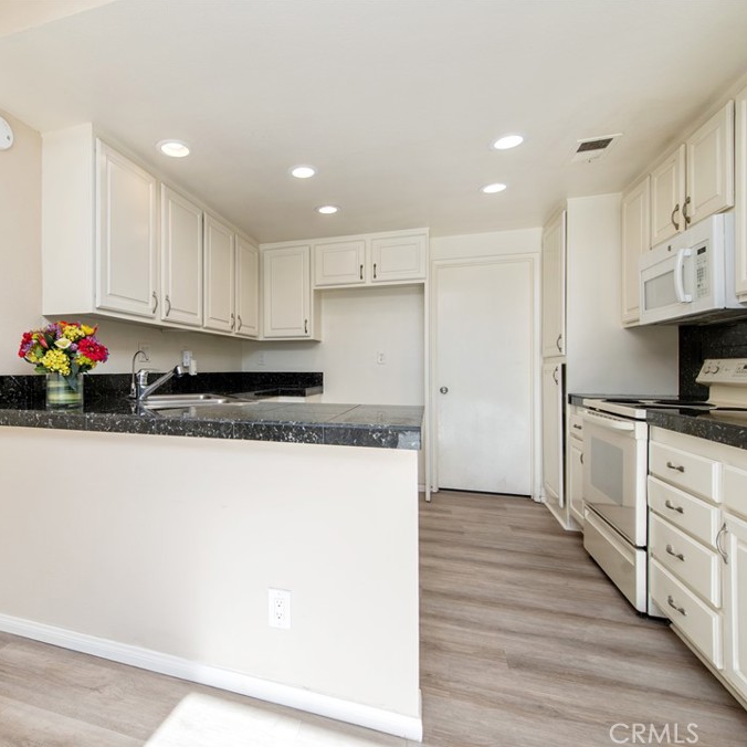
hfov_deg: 79.1
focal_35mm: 18
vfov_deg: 80.7
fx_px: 439
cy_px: 373
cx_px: 276
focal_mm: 14
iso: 100
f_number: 5.6
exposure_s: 1/125
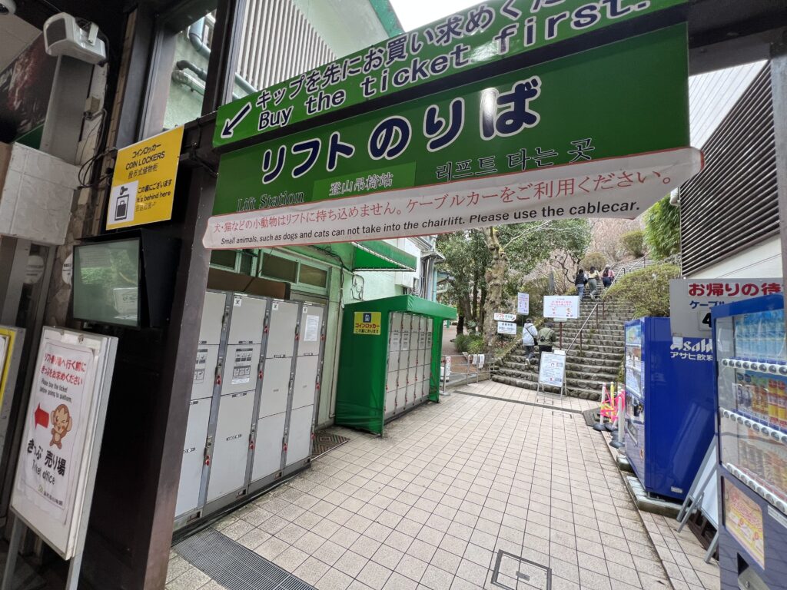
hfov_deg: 106.2
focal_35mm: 13
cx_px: 394
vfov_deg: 89.9
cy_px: 295
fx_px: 296
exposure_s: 1/99
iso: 64
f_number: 1.8
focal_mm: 1.57
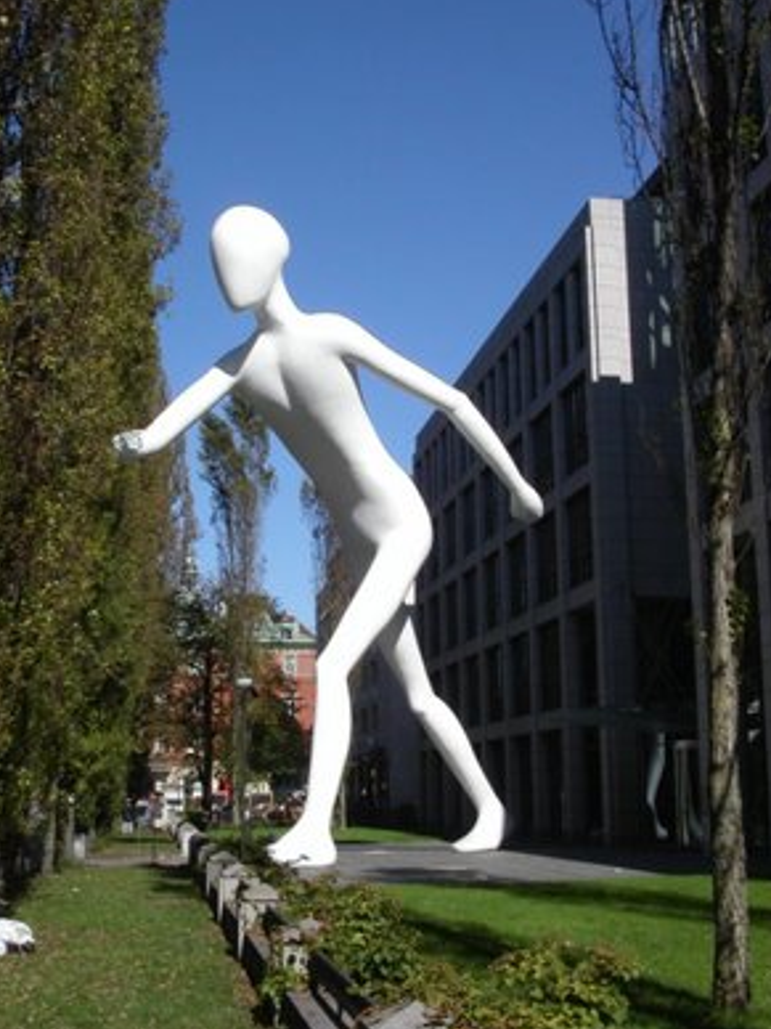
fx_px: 1396
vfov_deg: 40.4
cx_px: 329
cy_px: 538
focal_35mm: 47
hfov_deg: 30.8
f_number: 8
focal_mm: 7.8
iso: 100
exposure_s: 1/350
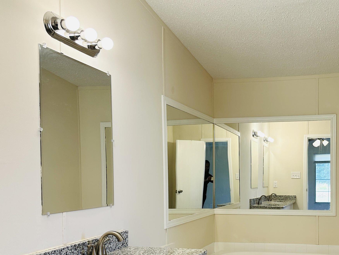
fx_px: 411
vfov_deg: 33.8
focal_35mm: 42
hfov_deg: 43.4
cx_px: 254
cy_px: 185
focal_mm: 6.86
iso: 80
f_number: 1.78
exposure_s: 1/162
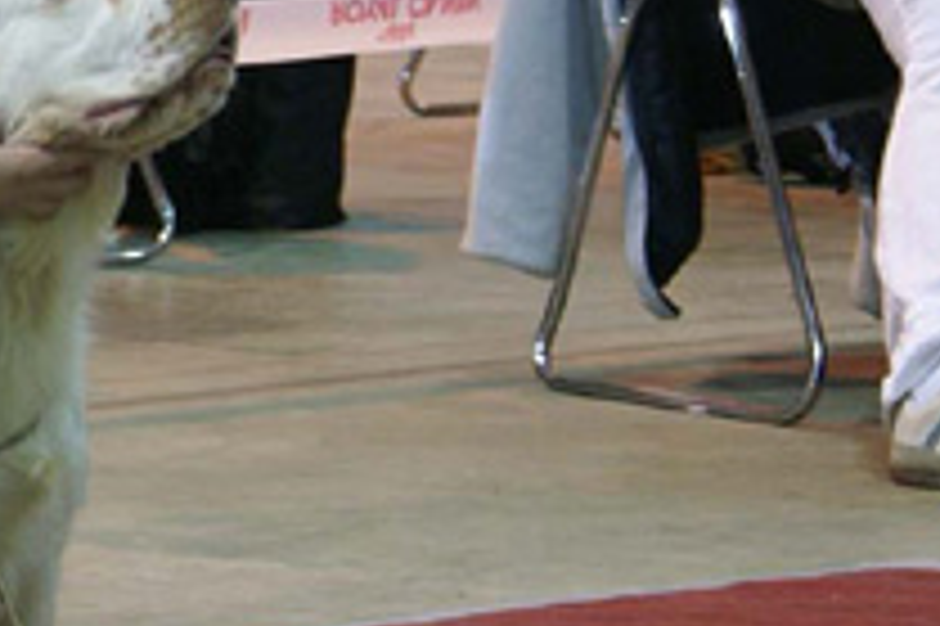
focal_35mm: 402
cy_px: 74
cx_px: -117
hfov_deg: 5.1
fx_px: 10488
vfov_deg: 3.4
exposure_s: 1/25
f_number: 5.6
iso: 400
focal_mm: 70
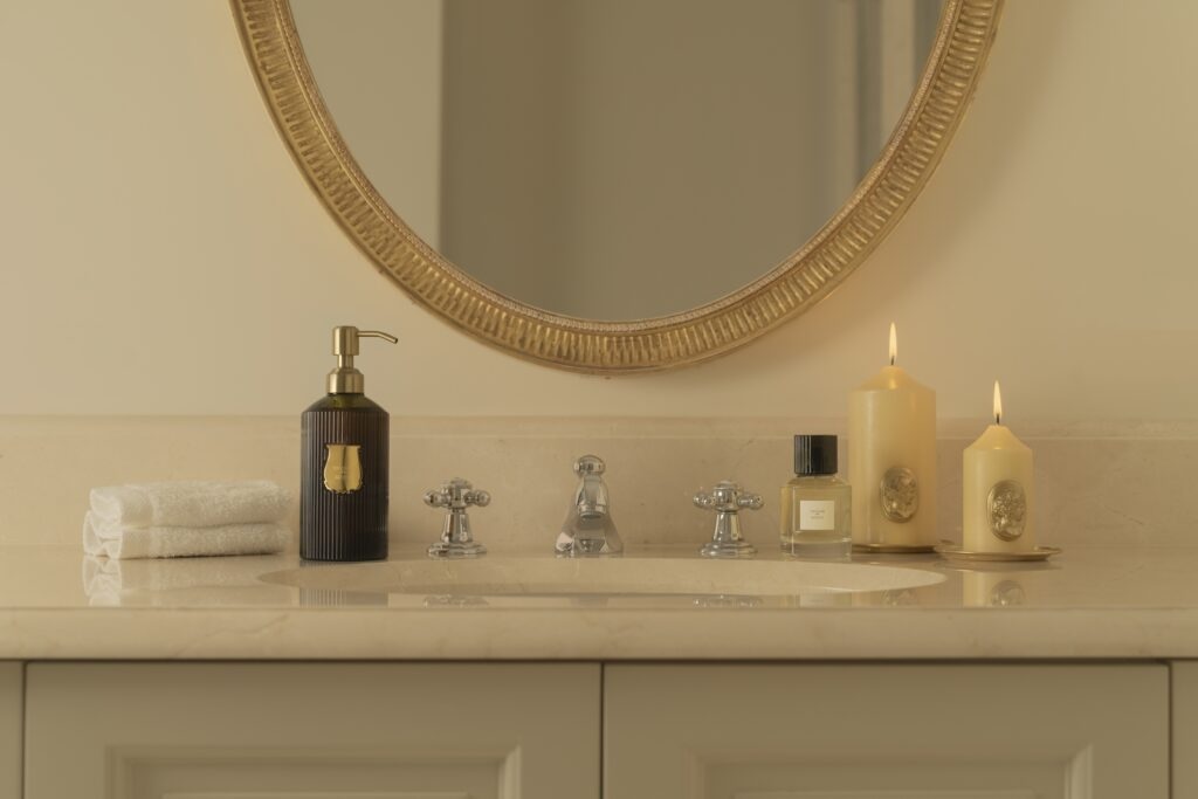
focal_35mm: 50
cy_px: 400
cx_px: 599
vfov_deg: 27.0
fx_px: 1664
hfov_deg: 39.6
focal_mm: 50
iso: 250
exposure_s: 1/400
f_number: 3.5
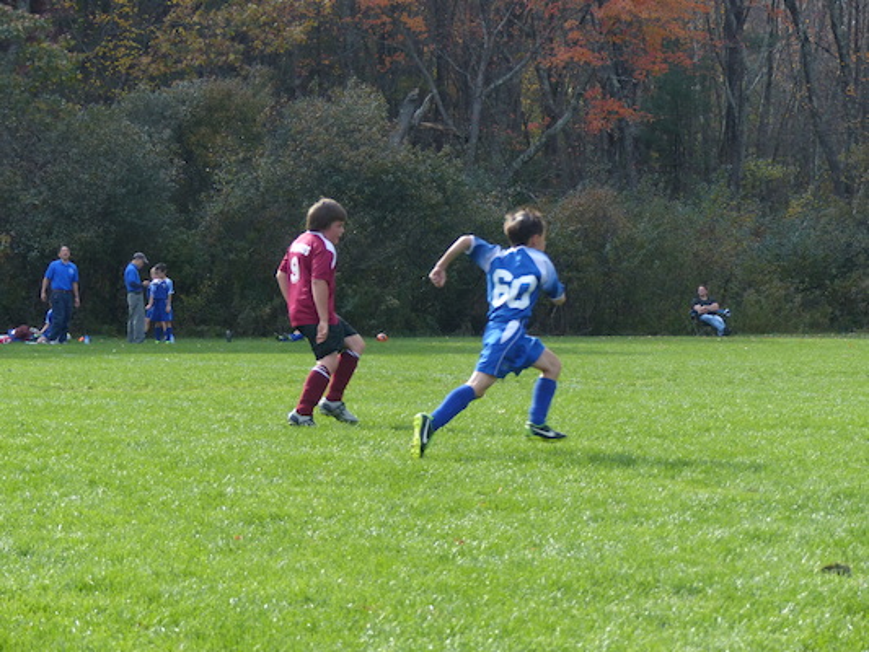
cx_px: 434
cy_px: 326
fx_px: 2863
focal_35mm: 114
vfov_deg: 13.0
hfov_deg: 17.3
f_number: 2.8
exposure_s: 1/500
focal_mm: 20.5
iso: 200
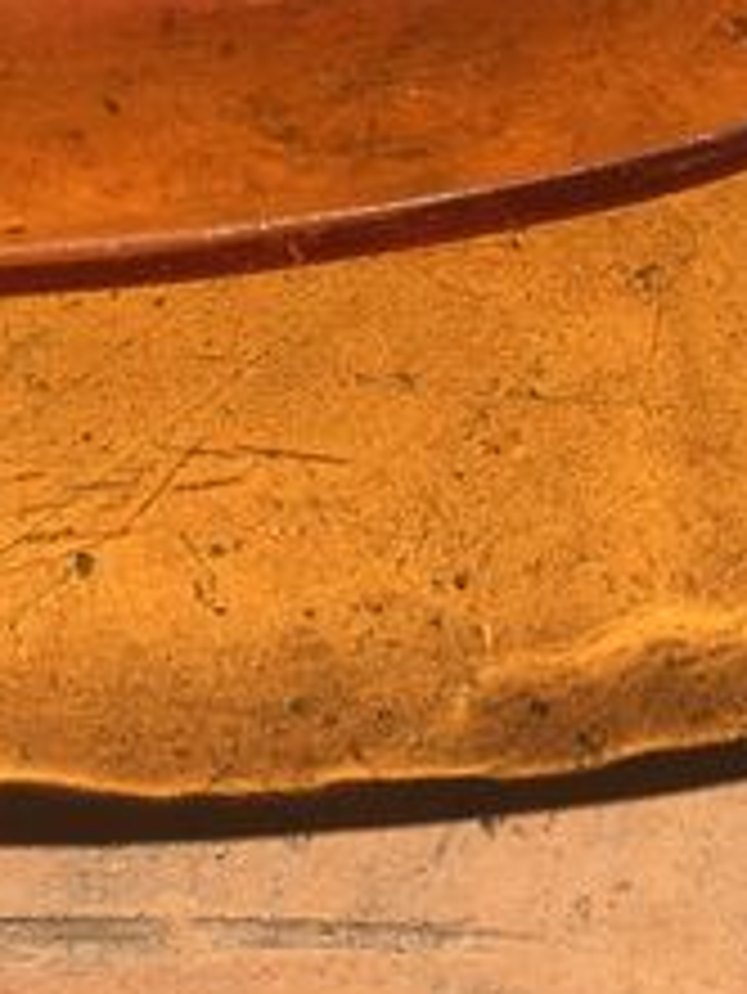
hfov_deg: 10.9
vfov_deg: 14.3
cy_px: -364
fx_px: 3766
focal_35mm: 131
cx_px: -333
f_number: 2.2
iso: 25
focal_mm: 4.15
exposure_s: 1/1115
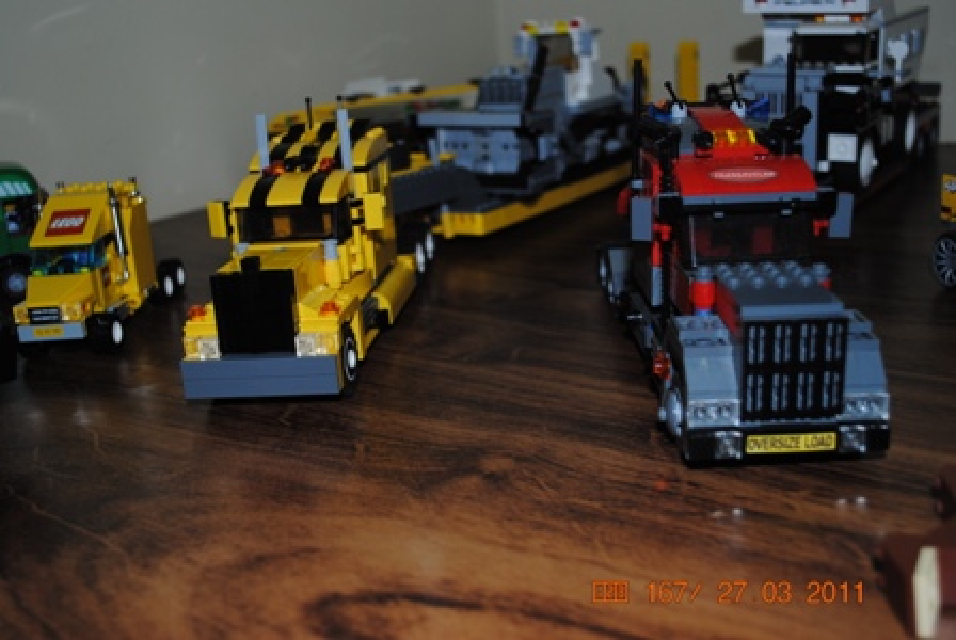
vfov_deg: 32.0
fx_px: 1117
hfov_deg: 46.3
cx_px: 478
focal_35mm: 42
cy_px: 320
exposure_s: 1/60
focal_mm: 28
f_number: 4.5
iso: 200
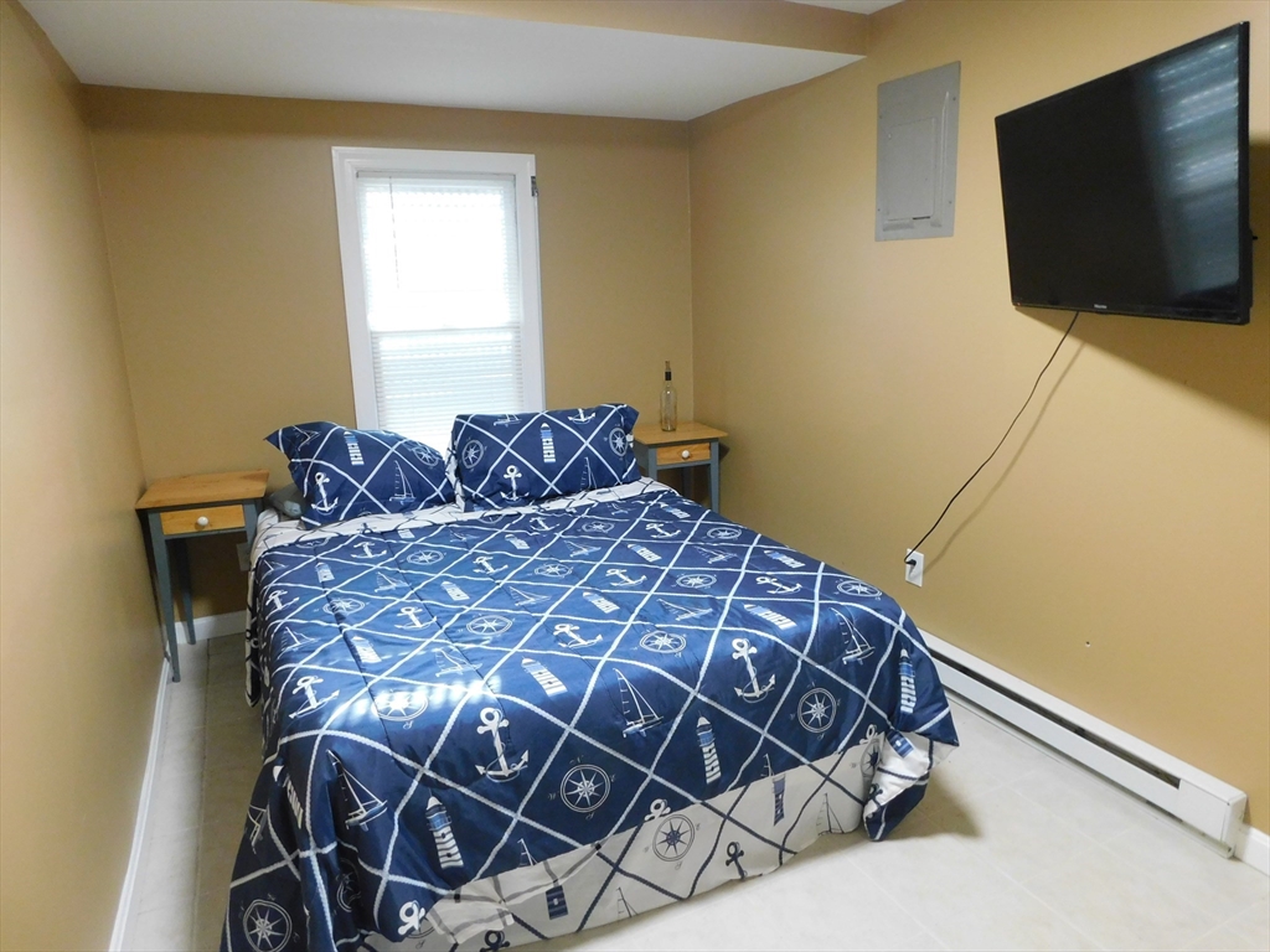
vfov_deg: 58.9
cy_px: 476
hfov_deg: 73.9
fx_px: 844
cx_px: 635
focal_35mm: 23
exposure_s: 1/15
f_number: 3
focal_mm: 4
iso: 400
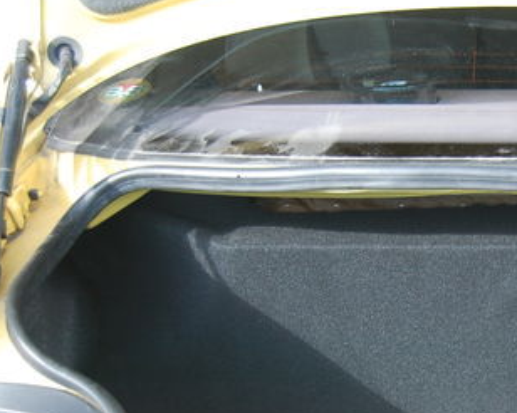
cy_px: 349
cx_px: 530
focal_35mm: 76
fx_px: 1162
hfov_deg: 23.9
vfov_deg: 19.9
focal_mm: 26
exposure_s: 1/80
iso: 400
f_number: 4.5
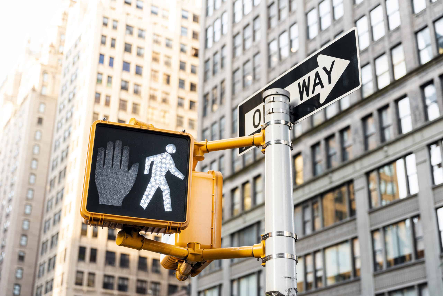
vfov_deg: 24.6
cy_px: 148
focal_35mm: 55
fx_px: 677
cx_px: 222
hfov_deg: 36.2
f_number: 2.8
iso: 200
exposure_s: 1/160
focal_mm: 55
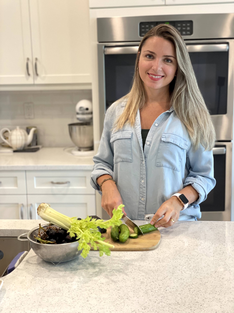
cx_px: 117
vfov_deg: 36.8
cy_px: 156
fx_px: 469
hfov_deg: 28.0
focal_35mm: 52
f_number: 2
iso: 160
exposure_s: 1/60
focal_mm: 6
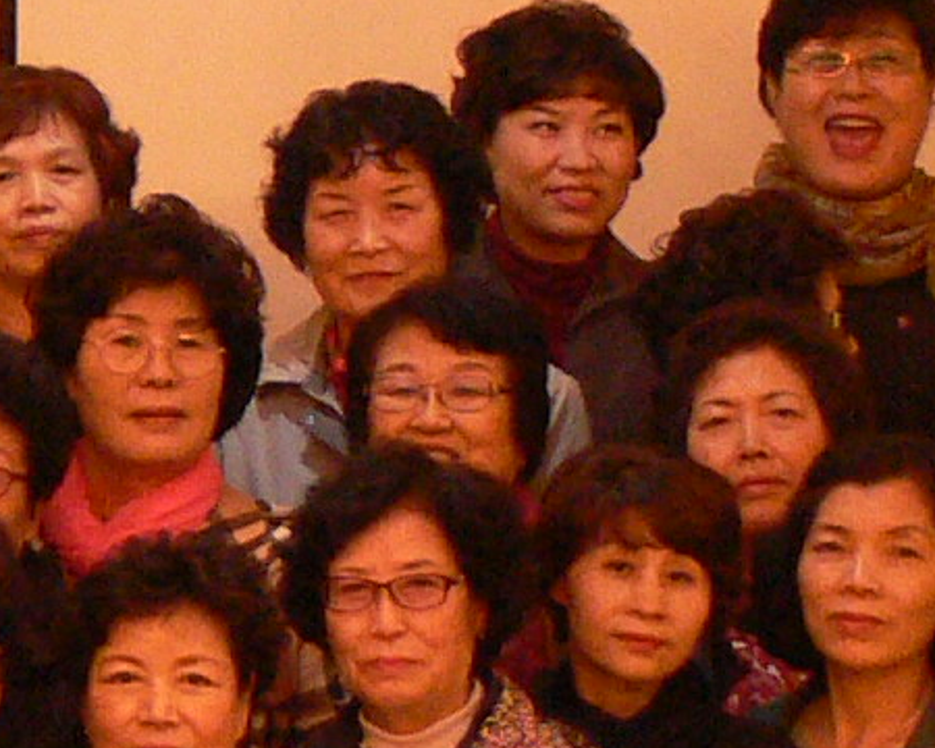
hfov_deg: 7.0
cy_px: 393
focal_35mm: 262
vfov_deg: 5.9
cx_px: -1220
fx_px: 7250
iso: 200
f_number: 2.8
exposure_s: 1/30
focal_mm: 7.8
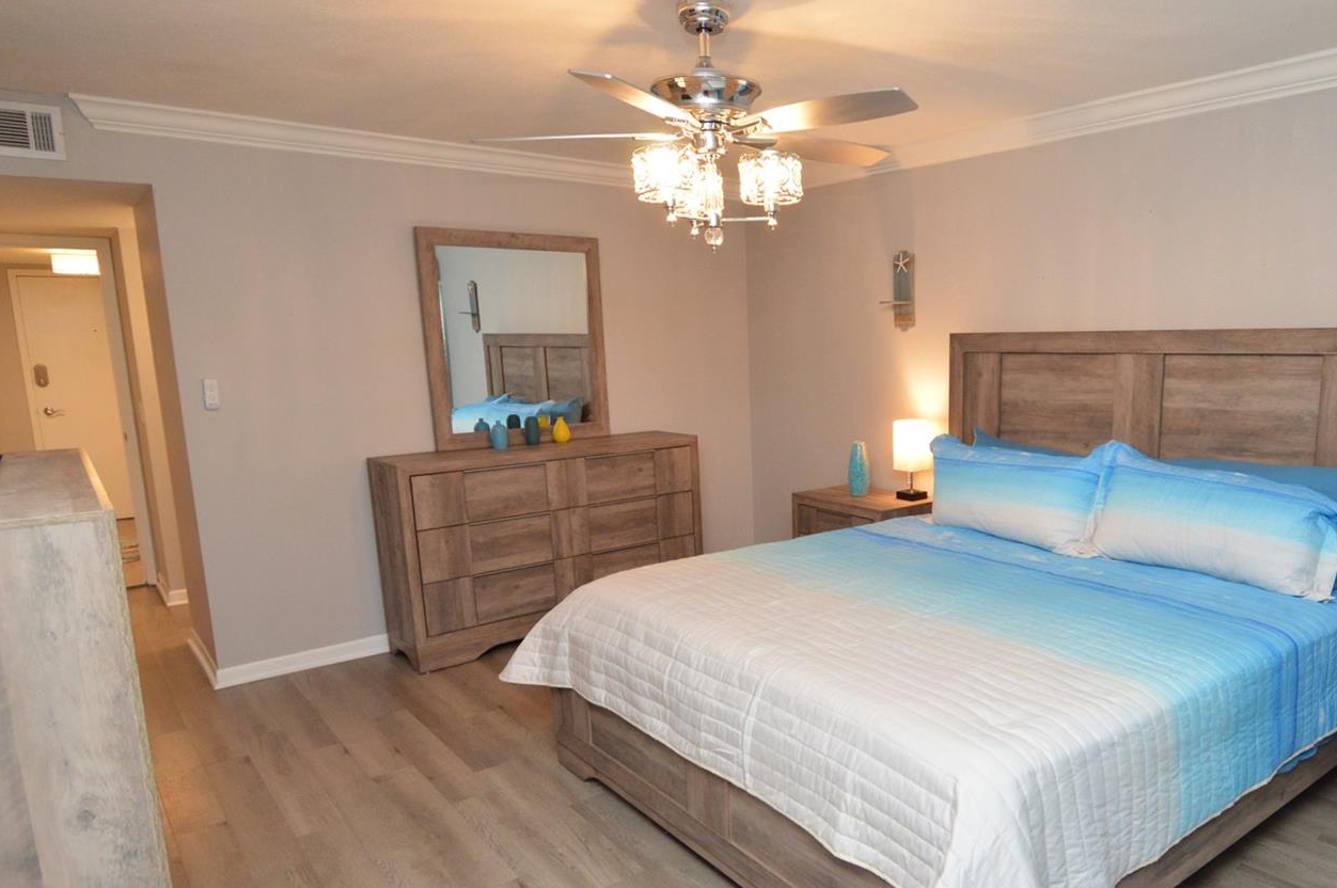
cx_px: 823
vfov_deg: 54.7
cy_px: 522
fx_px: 853
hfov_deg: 75.0
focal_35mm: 23
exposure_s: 1/60
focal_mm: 12
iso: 1250
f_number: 4
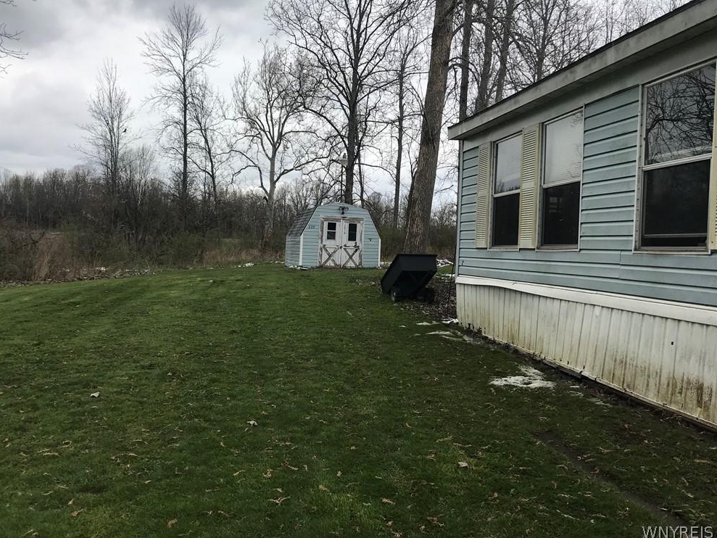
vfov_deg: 48.2
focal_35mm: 29
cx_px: 347
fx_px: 601
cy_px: 266
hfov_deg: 61.6
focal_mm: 3.99
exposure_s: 1/1742
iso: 20
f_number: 1.8
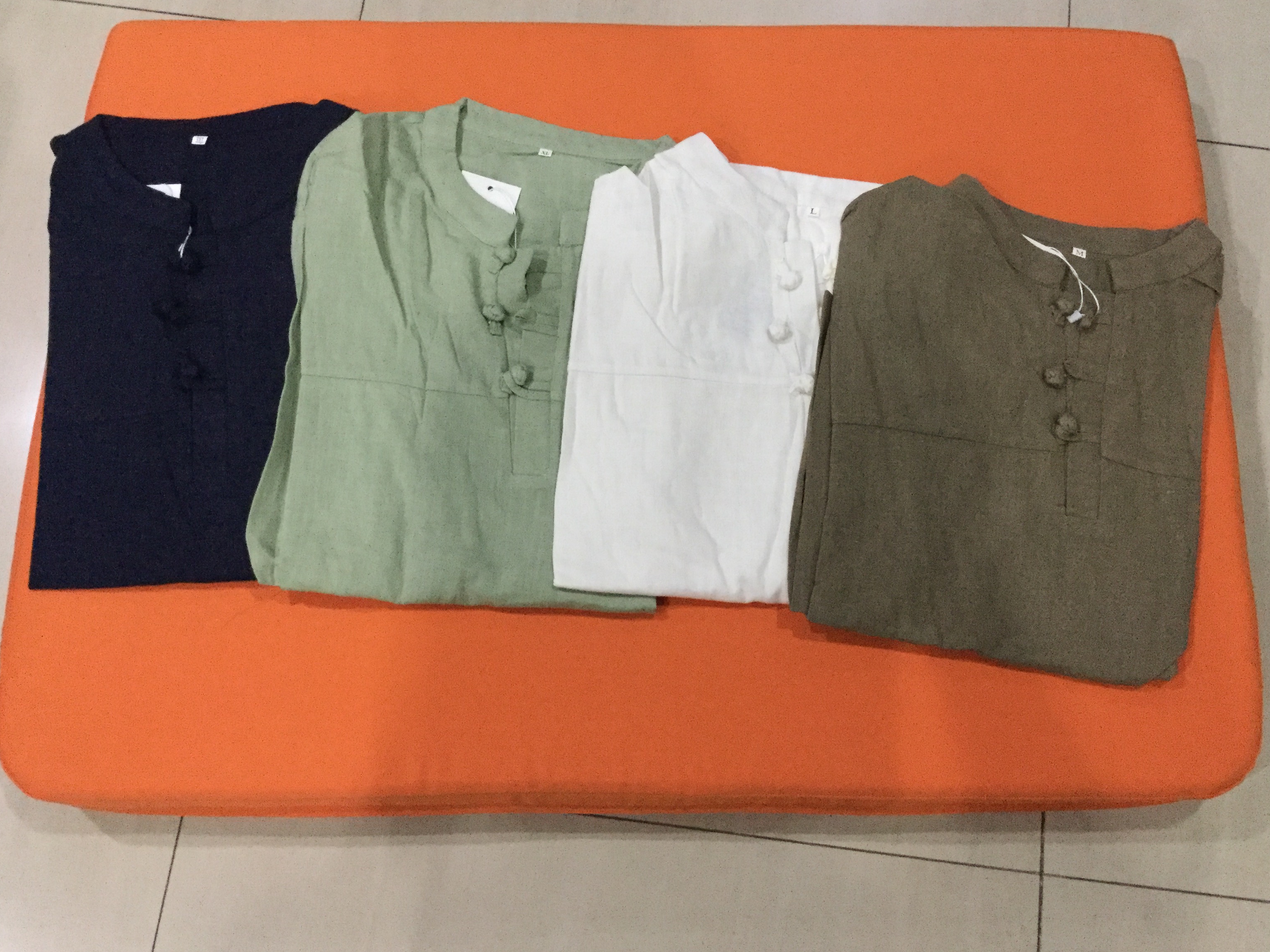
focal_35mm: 33
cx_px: 659
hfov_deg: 55.3
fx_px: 1211
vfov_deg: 42.9
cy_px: 455
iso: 320
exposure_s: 1/17
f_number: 2.4
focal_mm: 3.3
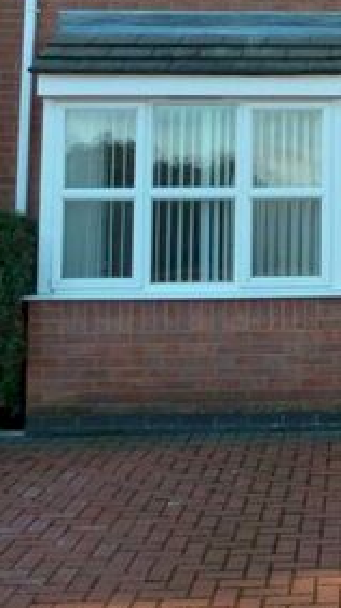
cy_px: 51
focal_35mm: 65
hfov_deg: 17.4
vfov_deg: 30.8
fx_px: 1048
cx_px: 442
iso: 100
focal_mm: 4.3
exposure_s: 1/160
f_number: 3.3
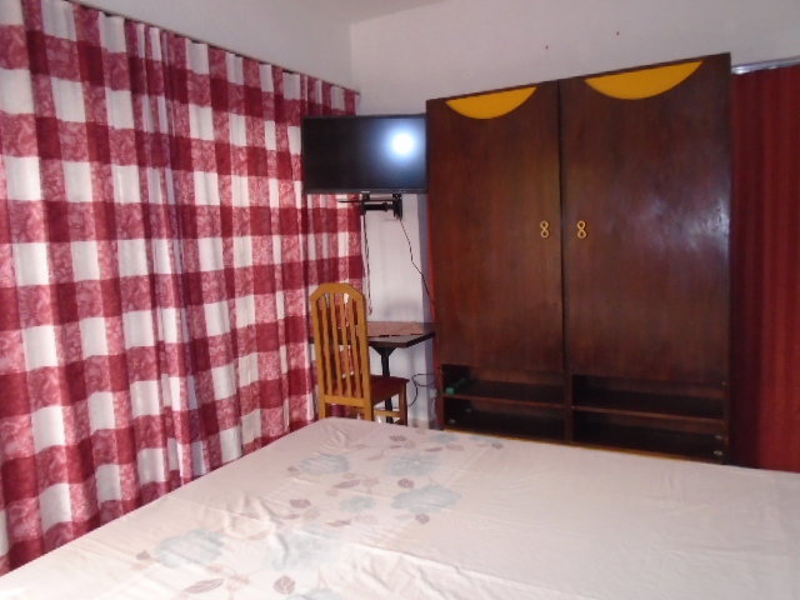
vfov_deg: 53.1
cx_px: 400
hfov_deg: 67.3
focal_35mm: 26
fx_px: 601
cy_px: 300
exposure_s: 1/60
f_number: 3.2
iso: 400
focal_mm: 4.6
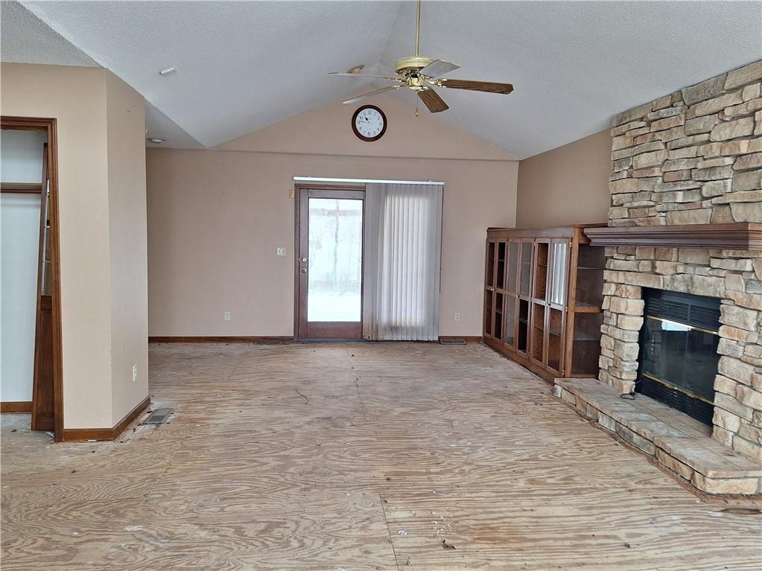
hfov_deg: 73.9
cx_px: 381
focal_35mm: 23
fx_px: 506
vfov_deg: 58.9
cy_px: 286
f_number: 1.8
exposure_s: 1/120
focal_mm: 5.54
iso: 40
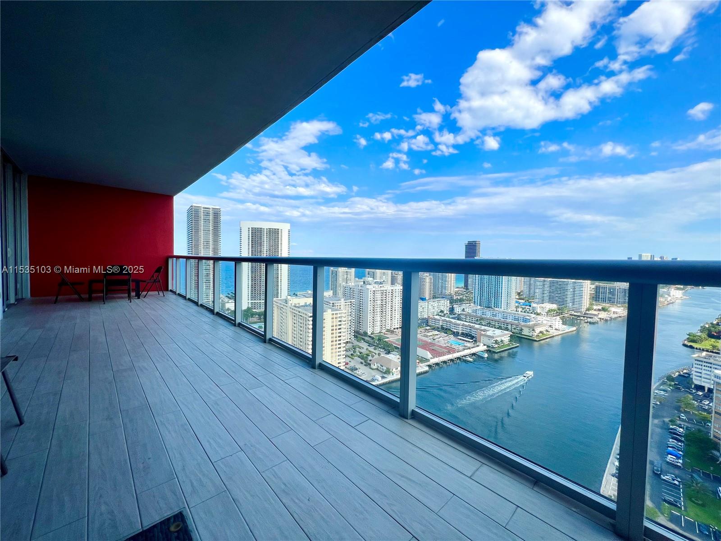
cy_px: 270
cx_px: 360
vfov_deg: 89.9
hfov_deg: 106.2
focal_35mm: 13
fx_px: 271
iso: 32
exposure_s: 1/1647
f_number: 1.8
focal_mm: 1.57
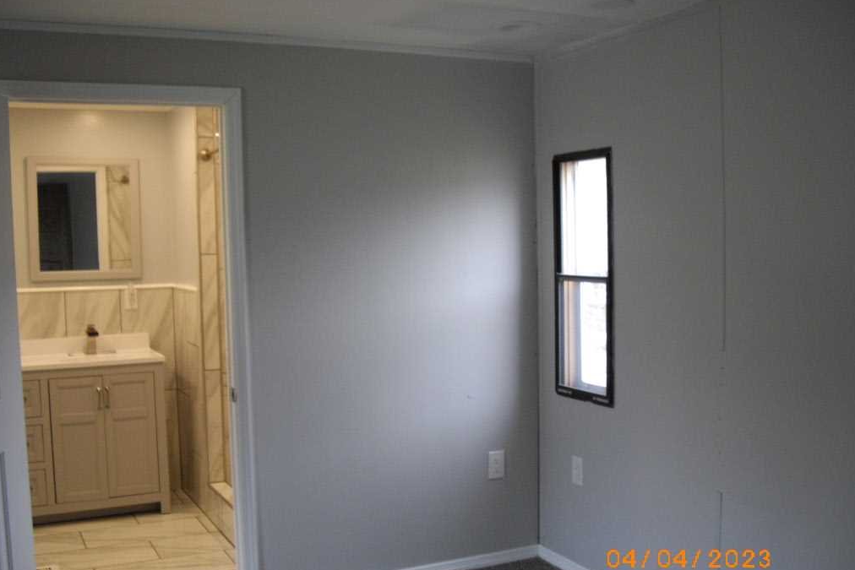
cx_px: 428
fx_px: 950
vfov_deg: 33.4
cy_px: 306
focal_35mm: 40
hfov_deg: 48.5
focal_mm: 7.9
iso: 200
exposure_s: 1/50
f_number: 2.8
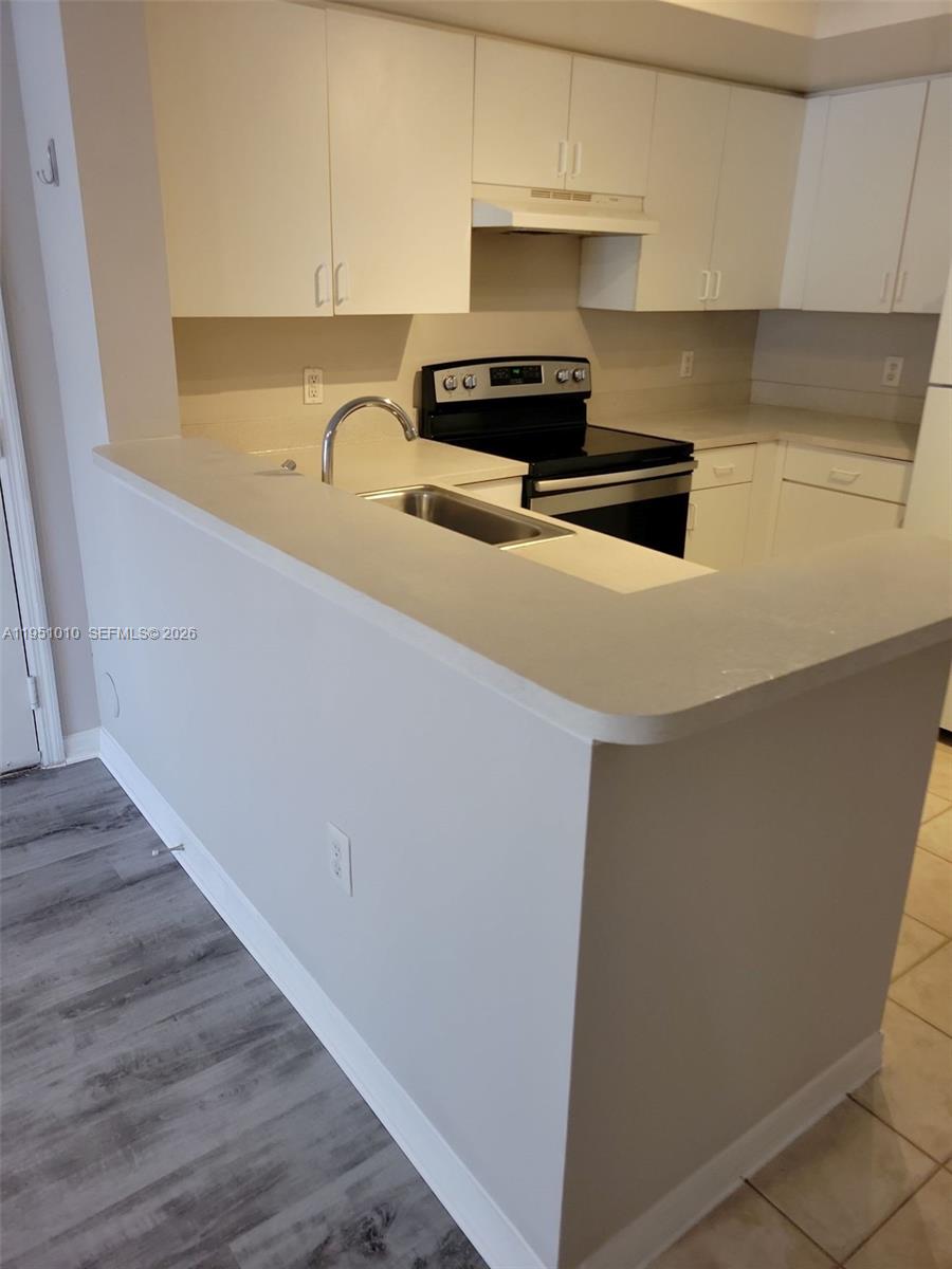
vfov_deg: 67.3
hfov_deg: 53.1
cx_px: 476
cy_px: 634
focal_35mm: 26
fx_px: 953
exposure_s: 1/59.2
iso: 176
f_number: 1.8
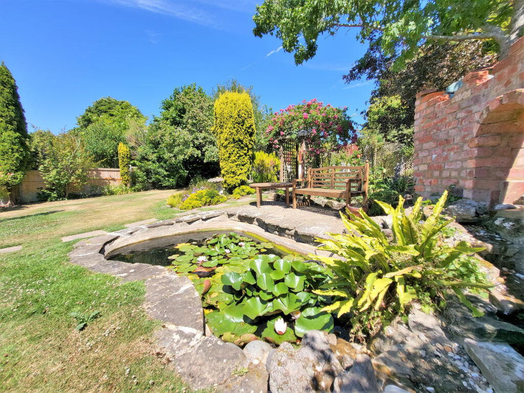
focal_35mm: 13
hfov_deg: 106.2
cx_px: 262
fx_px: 197
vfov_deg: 89.9
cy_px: 196
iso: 32
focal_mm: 1.74
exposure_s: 1/657
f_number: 2.2
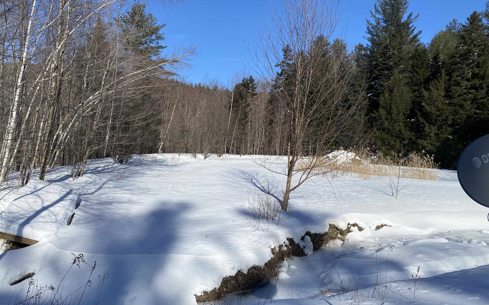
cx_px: 243
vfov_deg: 44.5
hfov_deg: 66.5
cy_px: 166
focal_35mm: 28
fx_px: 373
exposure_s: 1/4808
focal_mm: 4.25
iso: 32
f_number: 1.8
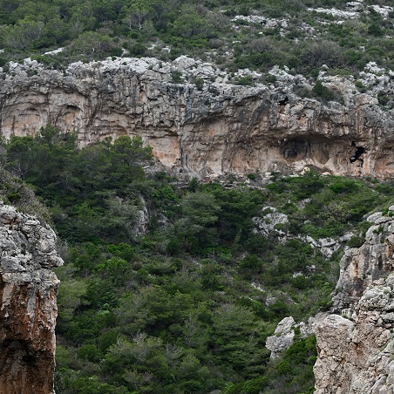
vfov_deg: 13.9
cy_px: 264
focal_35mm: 125
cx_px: 185
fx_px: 1610
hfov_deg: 14.0
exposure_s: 1/500
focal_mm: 70
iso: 200
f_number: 4.5
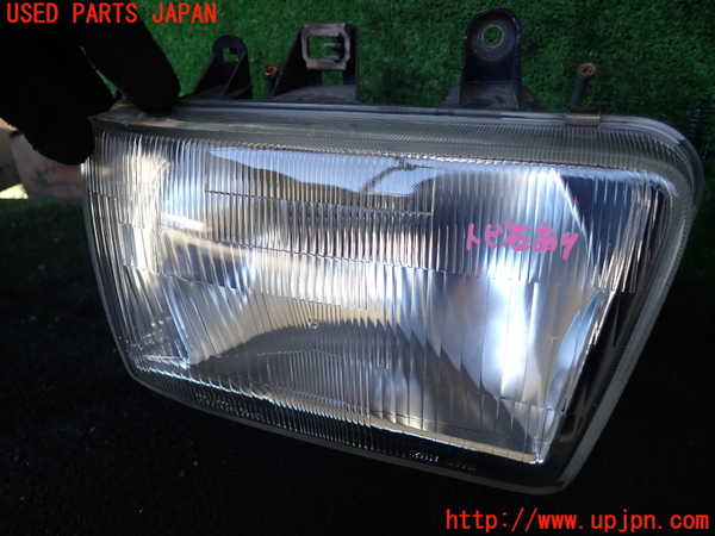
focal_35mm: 25
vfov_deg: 54.9
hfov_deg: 69.4
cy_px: 268
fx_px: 516
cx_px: 358
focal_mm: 4.5
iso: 100
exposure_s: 1/100
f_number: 2
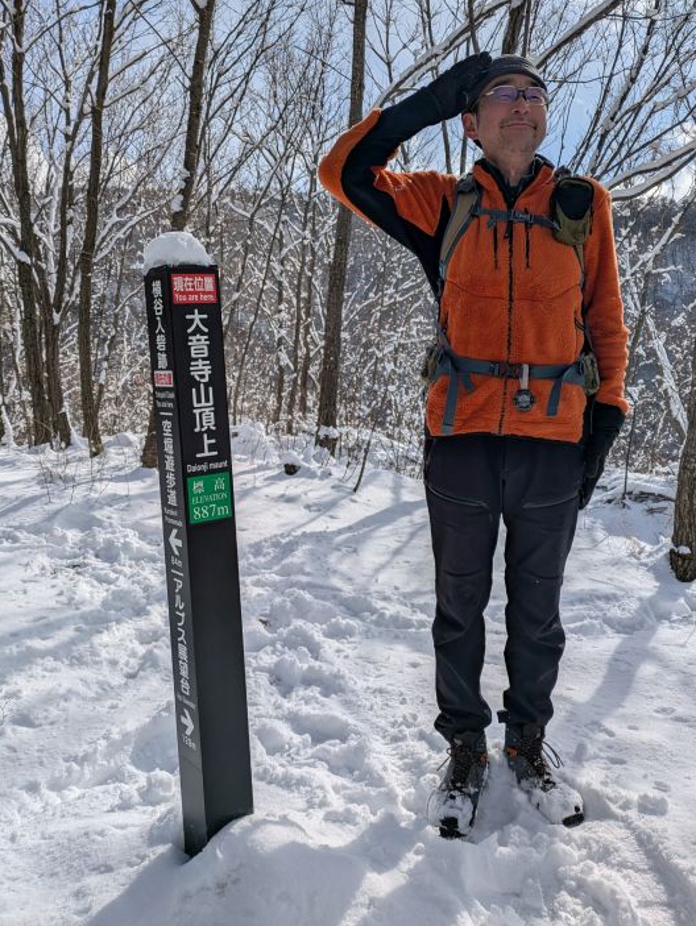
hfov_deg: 44.2
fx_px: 857
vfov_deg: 56.7
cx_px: 376
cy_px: 414
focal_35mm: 32
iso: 46
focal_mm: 5.43
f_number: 1.89
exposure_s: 1/4184
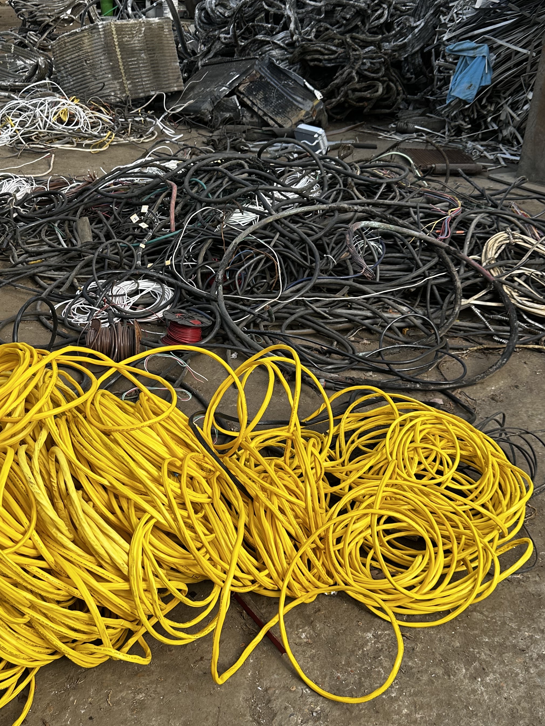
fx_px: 756
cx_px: 222
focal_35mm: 36
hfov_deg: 39.5
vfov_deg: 51.4
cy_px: 367
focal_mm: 6.86
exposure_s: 1/1751
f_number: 1.78
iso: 80
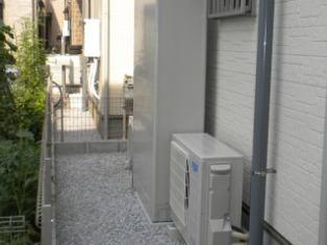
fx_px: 472
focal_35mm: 50
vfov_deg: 29.0
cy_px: 107
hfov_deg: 38.2
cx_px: 184
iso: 113
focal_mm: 6.3
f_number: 4.6
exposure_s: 1/304
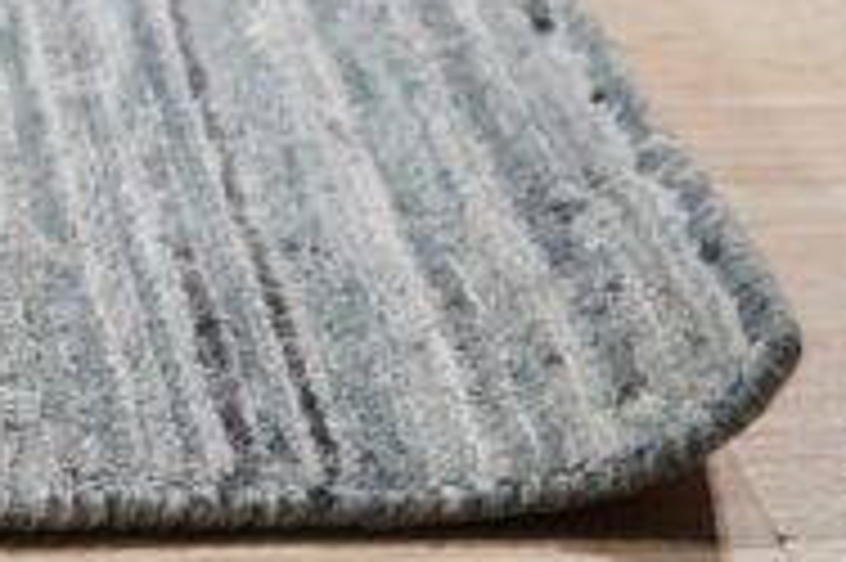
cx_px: -364
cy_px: 202
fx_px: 3381
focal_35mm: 144
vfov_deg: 9.5
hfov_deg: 13.5
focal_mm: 30
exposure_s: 1/160
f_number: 5
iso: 500
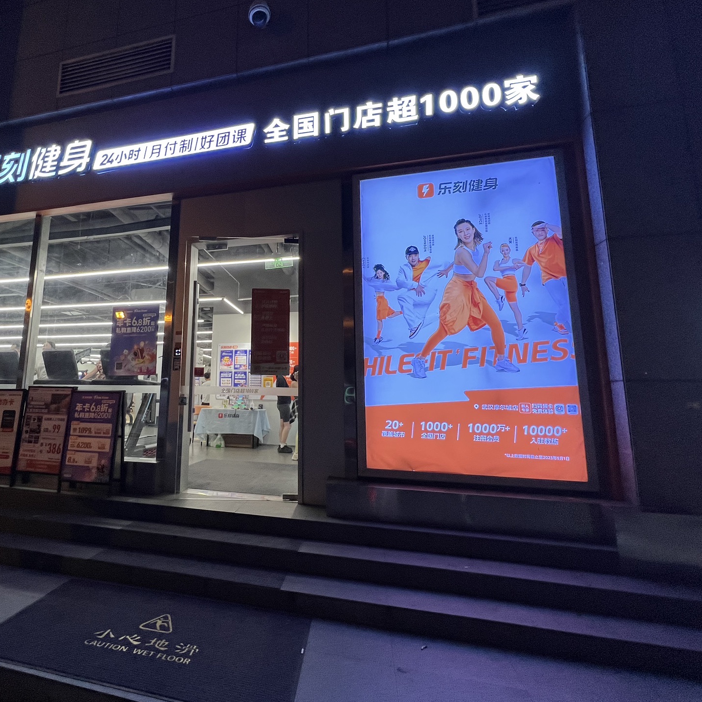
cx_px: 255
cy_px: 338
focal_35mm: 16
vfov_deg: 87.4
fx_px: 367
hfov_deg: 85.4
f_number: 1.8
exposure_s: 1/100
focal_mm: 1.57
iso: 160
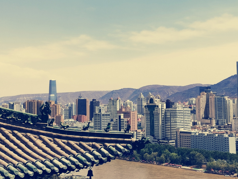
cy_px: 90
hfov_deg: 36.8
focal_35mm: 52
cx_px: 119
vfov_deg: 28.0
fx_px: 358
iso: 50
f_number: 1.8
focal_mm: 4.75
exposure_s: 1/2392
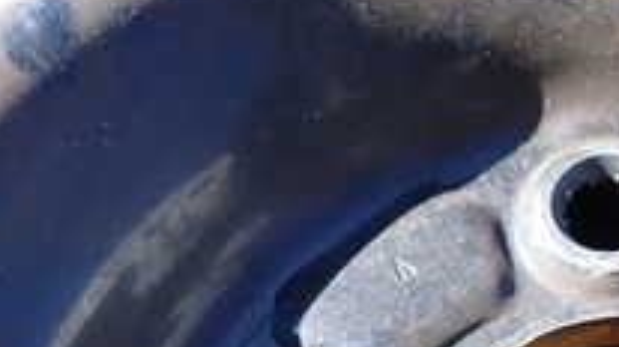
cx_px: 646
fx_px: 1295
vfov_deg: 14.4
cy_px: 485
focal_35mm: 79
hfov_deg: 25.3
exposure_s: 1/200
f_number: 2.8
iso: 100
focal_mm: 4.5
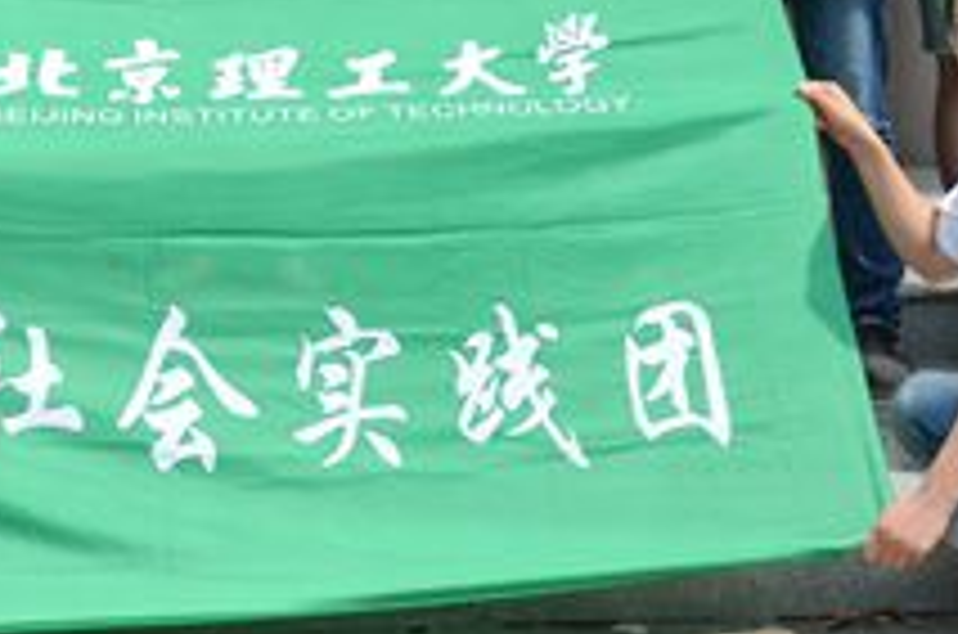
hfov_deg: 20.5
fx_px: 2629
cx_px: 252
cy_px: -229
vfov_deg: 13.2
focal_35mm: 99
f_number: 5
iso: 800
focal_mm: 22
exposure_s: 1/1250
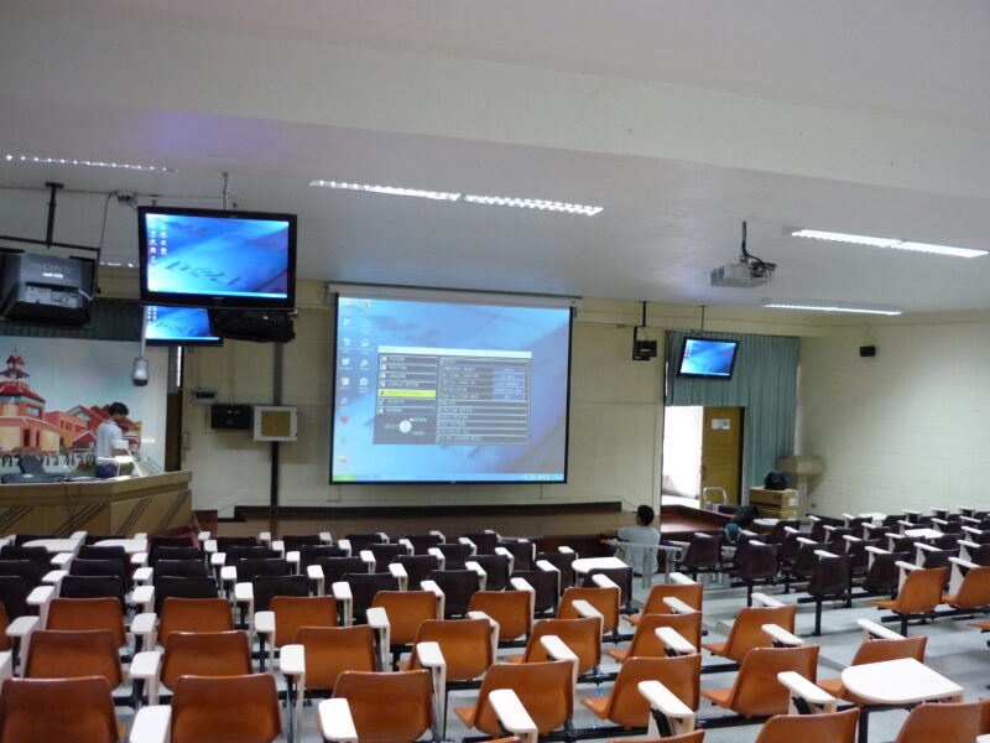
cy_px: 372
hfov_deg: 55.4
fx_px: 944
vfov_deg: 42.9
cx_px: 495
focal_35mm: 33
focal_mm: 5.5
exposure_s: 1/30
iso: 400
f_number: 2.8
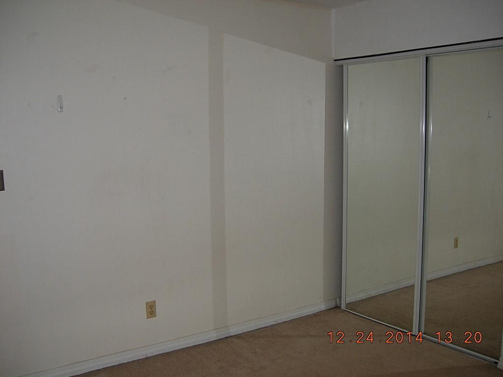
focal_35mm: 36
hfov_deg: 51.4
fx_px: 523
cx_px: 252
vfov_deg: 39.7
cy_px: 188
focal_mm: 7.5
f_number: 2.7
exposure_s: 1/80.6
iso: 89
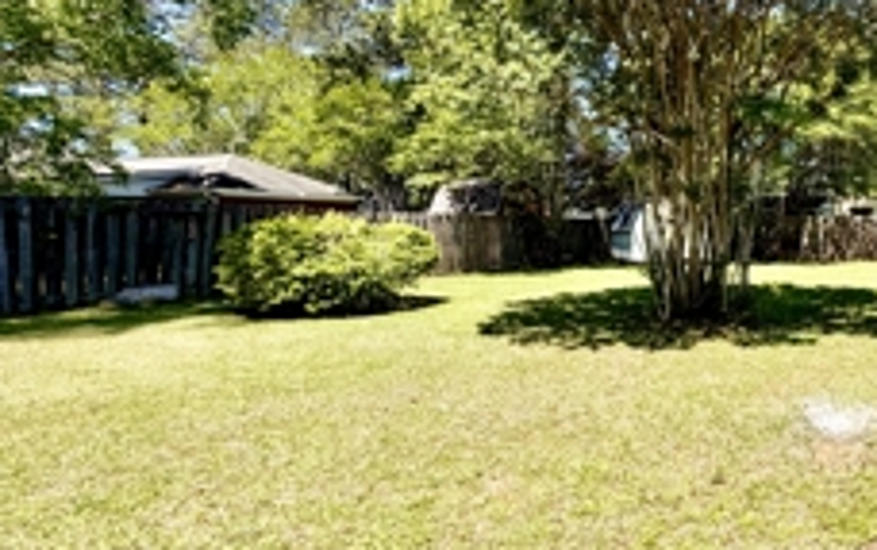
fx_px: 622
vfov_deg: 47.7
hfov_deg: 62.3
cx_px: 742
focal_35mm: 26
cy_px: 258
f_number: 2.2
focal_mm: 2.22
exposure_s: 1/770
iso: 32
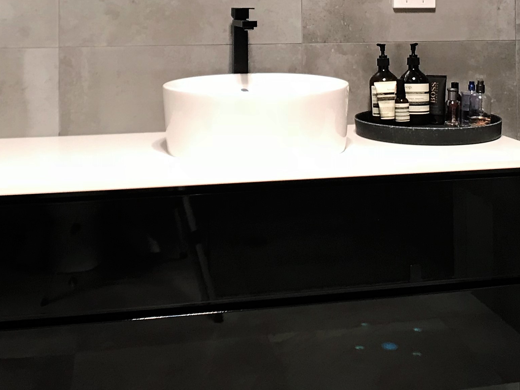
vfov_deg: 21.5
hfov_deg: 29.4
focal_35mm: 66
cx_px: 227
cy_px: 10
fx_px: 991
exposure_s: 1/17
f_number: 1.8
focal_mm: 3.99
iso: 40
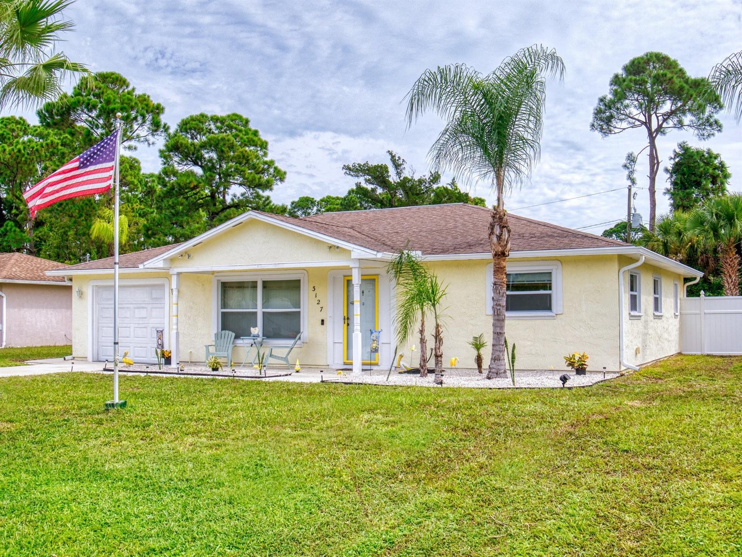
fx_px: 858
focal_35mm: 40
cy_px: 278
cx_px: 371
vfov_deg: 36.0
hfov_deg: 46.8
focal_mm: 20
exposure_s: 1/250
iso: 200
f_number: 8
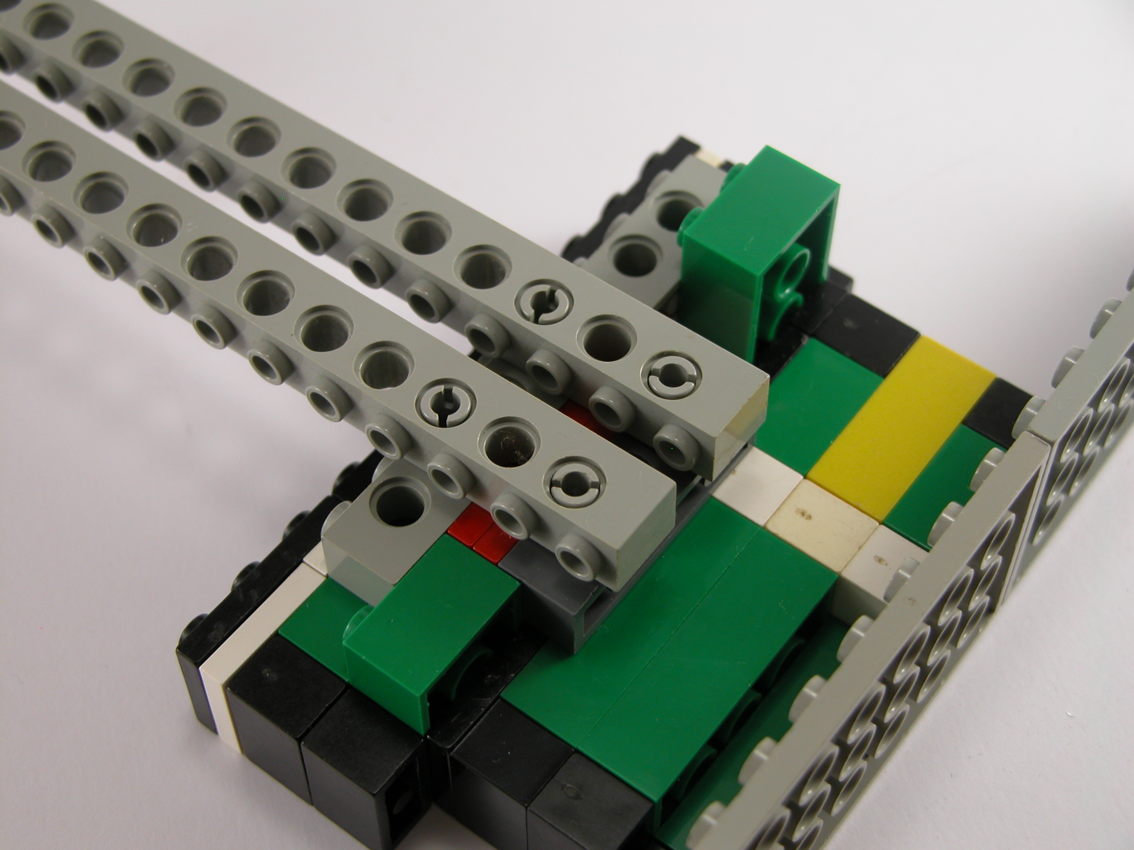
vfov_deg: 22.6
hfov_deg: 29.8
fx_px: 2129
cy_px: 425
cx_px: 567
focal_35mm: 65
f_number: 3.2
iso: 100
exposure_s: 1/85.4
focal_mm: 16.8
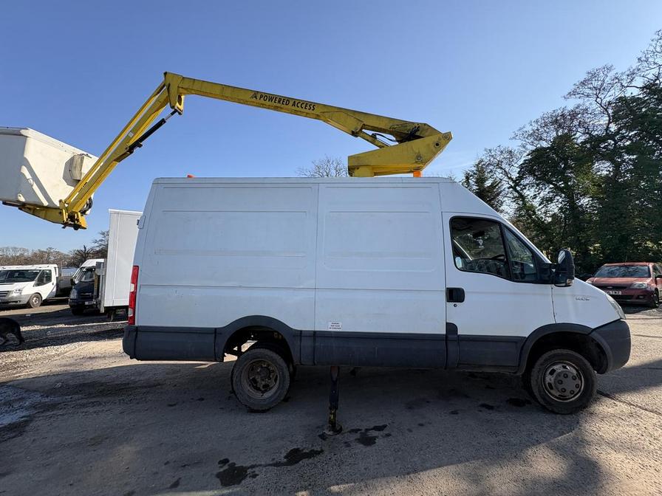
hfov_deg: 102.1
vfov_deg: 85.7
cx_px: 331
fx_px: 268
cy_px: 248
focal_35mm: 14
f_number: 2.2
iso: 40
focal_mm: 2.22
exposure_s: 1/968
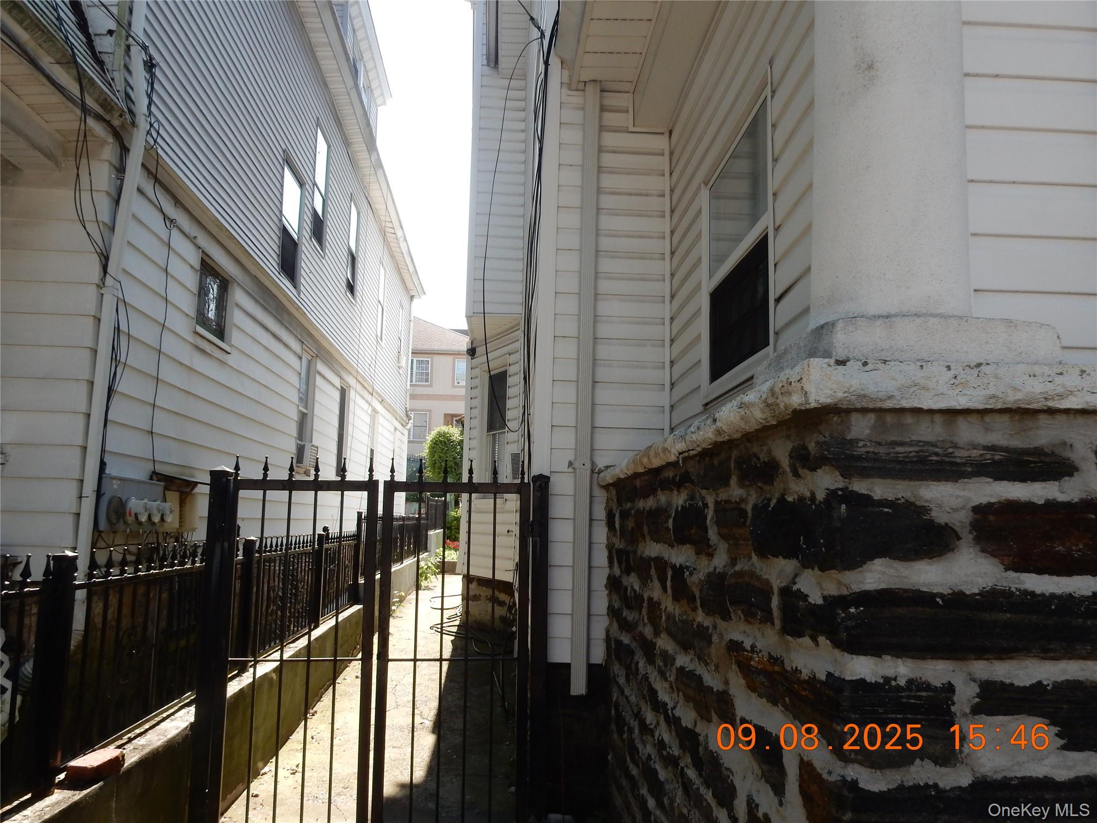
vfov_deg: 54.9
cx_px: 548
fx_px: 792
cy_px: 412
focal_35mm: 25
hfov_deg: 69.4
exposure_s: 1/250
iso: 125
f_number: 4.2
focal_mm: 4.5
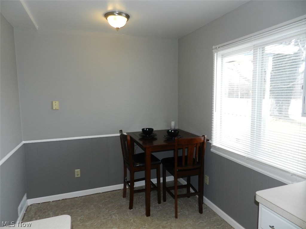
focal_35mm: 23
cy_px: 114
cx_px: 153
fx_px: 203
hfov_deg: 73.9
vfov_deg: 58.9
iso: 160
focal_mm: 4
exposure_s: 1/50
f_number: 3.4
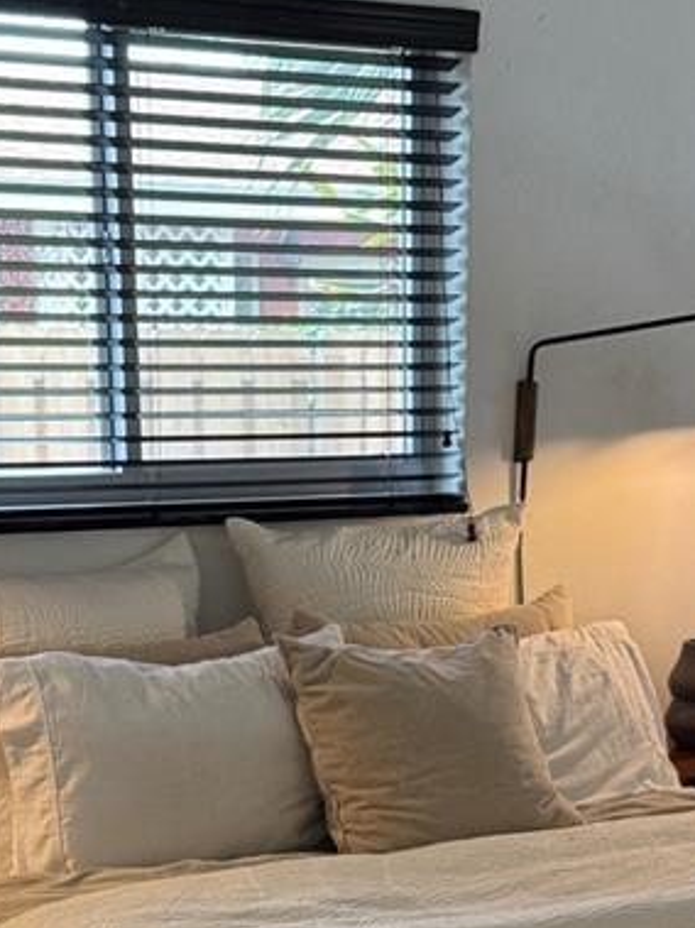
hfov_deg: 19.4
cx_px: 382
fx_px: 2036
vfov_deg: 25.3
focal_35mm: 76
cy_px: 703
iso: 160
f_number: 1.78
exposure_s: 1/60
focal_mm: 6.76
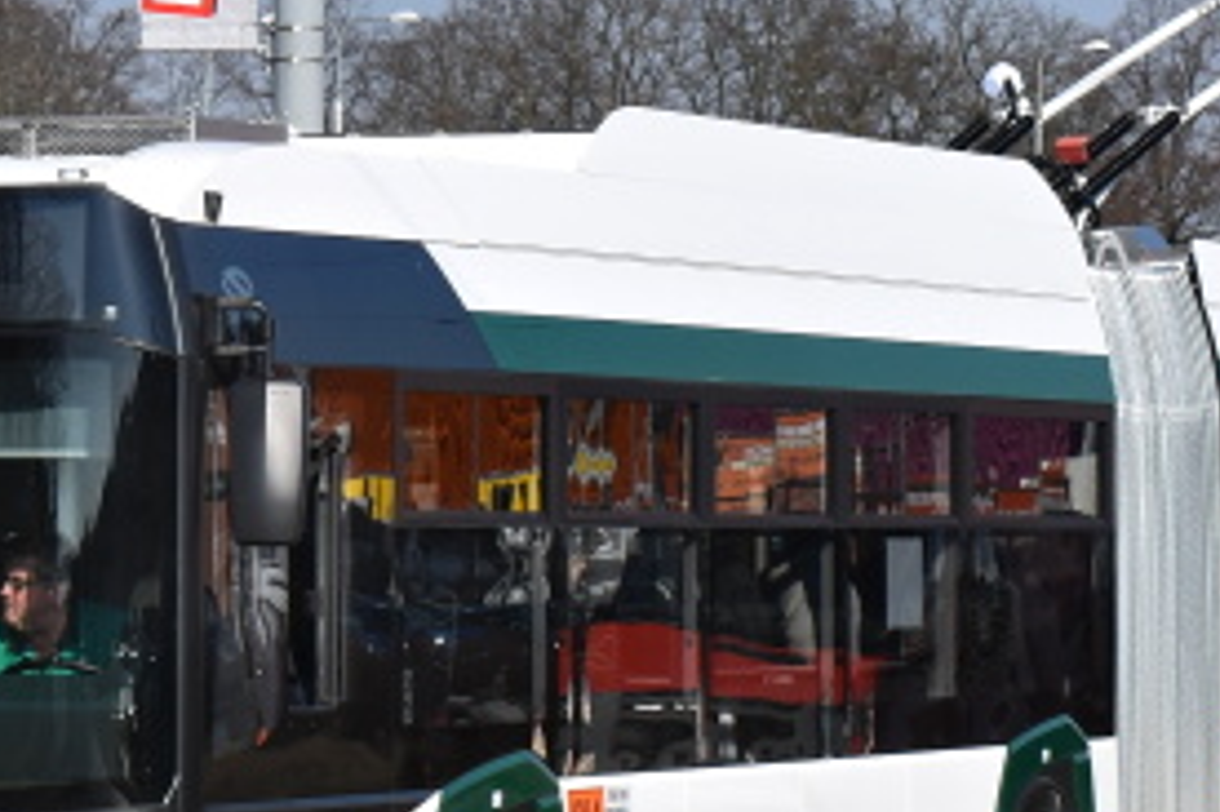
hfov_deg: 7.7
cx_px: 346
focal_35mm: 268
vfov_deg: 5.1
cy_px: 300
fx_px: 9076
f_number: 10
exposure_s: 1/400
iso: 200
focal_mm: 48
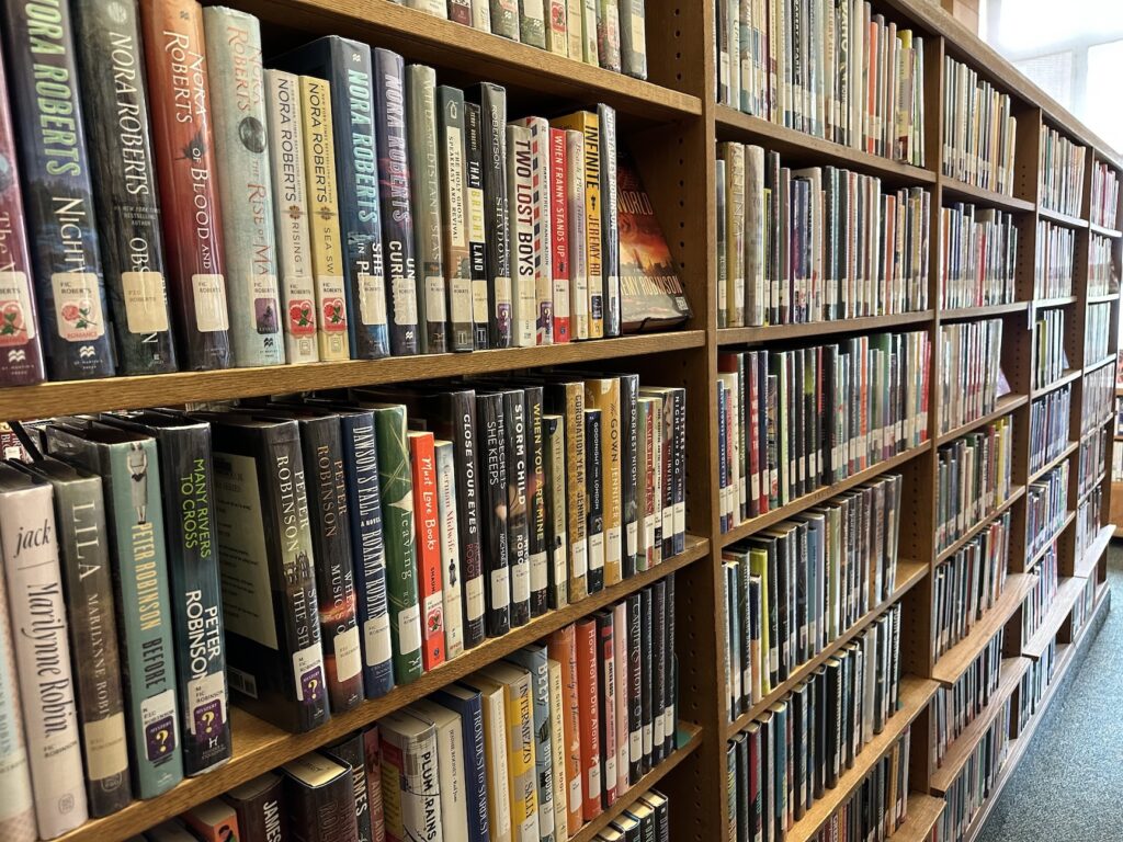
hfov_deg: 71.6
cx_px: 562
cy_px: 421
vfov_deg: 56.8
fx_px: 779
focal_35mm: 24
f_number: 1.78
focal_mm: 6.86
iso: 400
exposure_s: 1/60
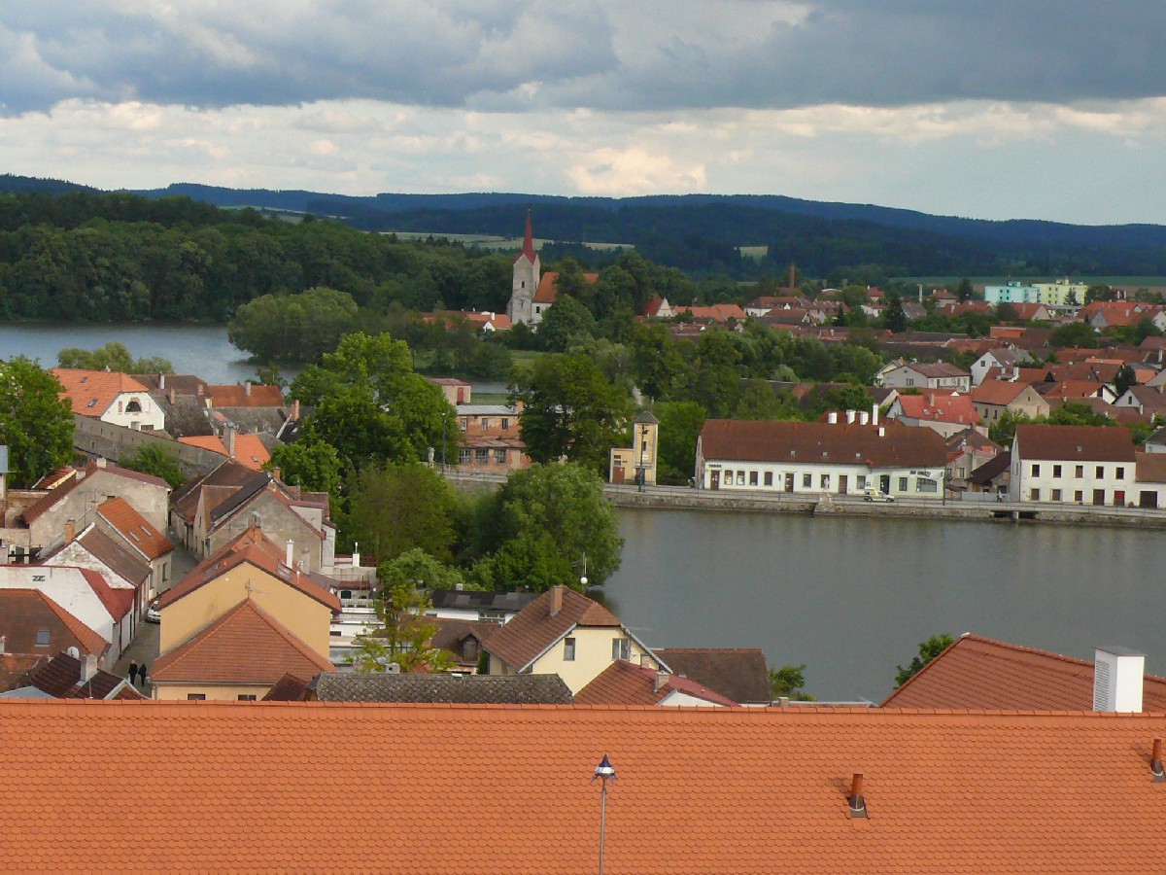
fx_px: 3267
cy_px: 438
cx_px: 583
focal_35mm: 97
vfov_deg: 15.2
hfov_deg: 20.2
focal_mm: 13.1
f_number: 5.6
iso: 200
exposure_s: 1/400
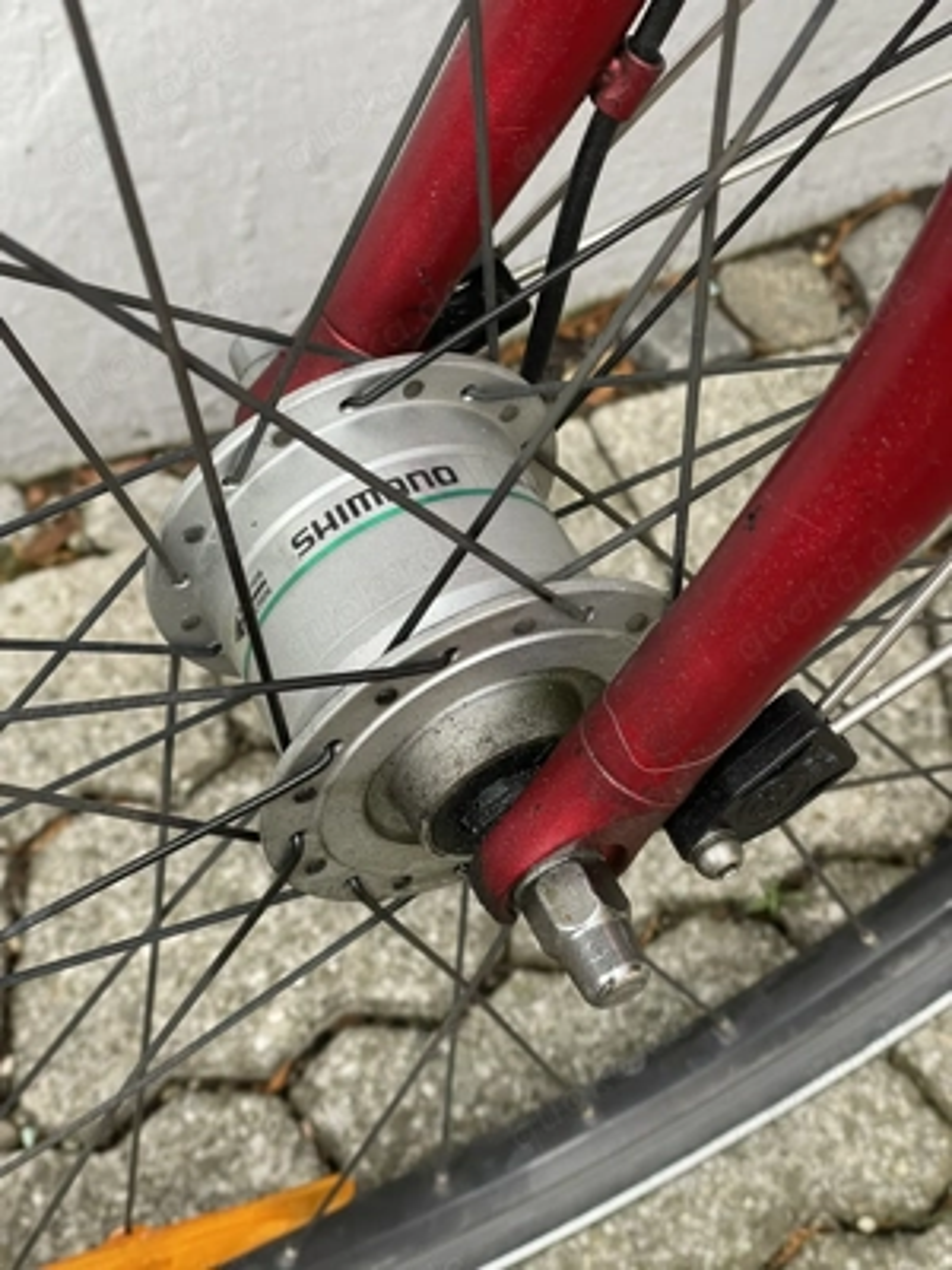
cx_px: 476
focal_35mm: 52
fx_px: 1907
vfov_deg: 36.8
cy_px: 635
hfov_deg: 28.0
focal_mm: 6
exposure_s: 1/99
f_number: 2
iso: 125
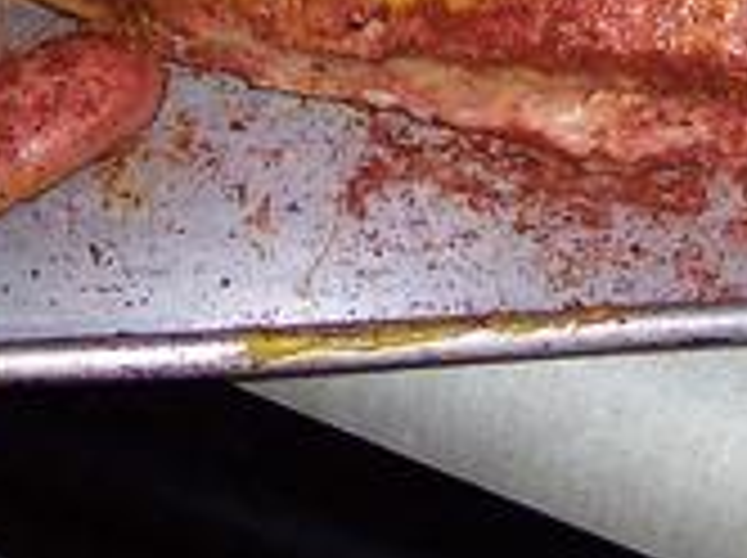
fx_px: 4439
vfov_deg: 7.0
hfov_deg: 9.6
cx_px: 666
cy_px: -482
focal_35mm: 206
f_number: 2.8
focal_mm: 8
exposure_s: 1/30
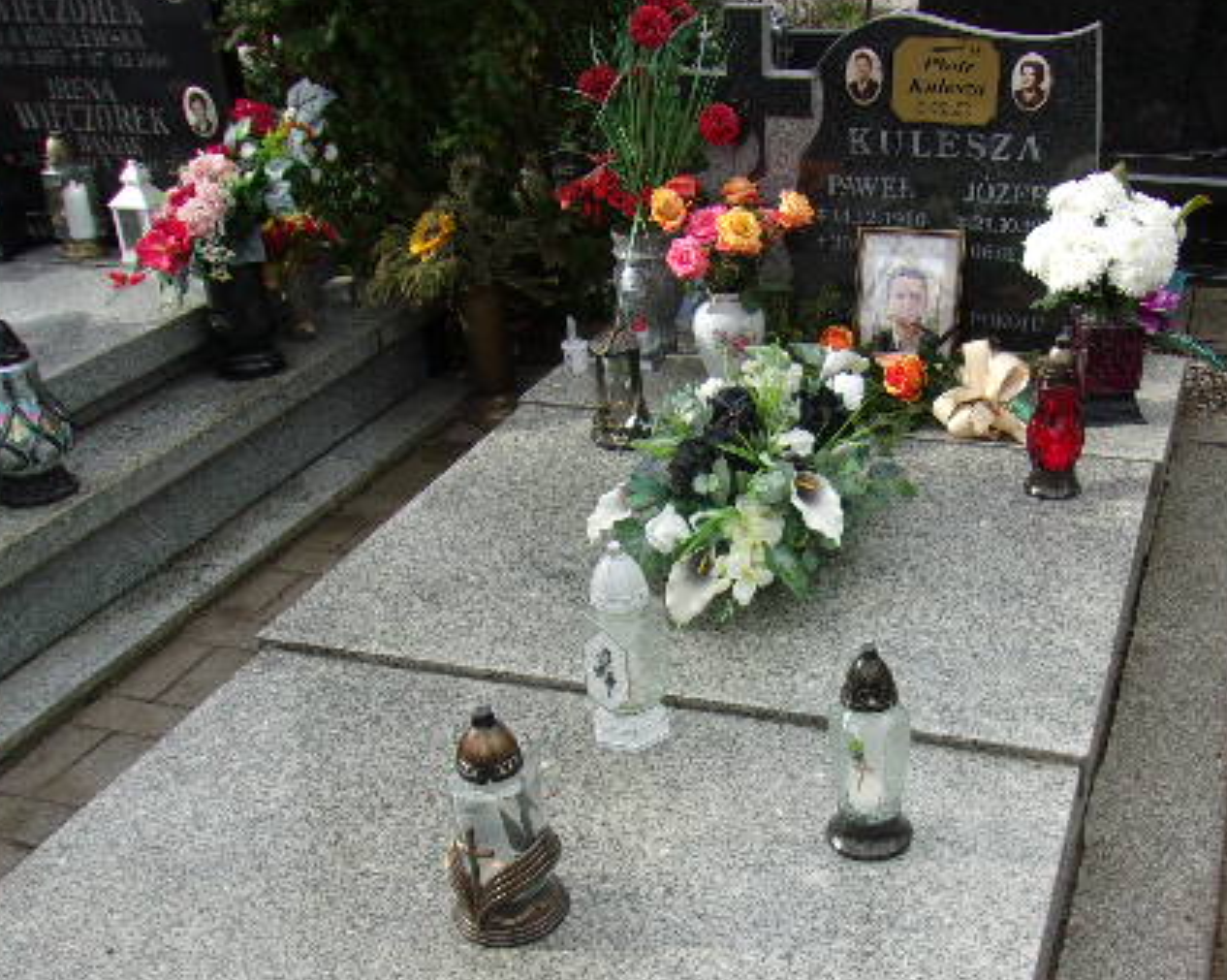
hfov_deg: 45.3
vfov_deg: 37.1
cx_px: 794
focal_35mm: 40
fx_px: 1452
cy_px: 611
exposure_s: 1/350
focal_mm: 4.9
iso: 80
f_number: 3
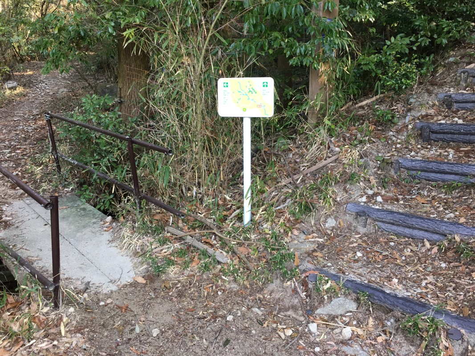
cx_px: 238
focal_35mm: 29
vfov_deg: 48.2
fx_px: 398
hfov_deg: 61.7
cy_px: 178
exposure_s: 1/40
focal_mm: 4.15
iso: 32
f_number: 2.2
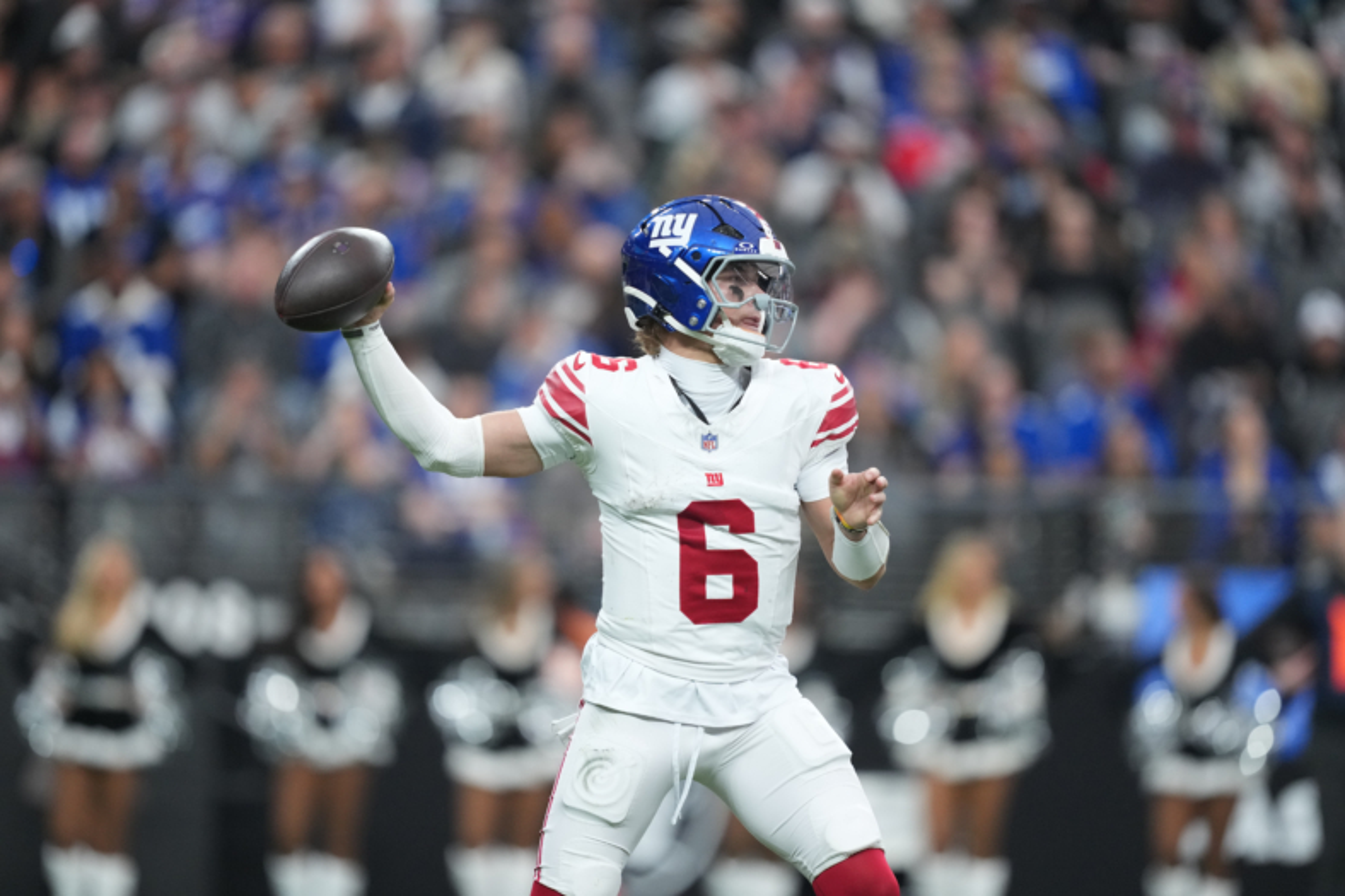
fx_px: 14940
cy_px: 448
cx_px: 672
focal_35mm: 400
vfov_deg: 3.4
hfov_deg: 5.2
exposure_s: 1/2500
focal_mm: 400
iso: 4000
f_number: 2.8
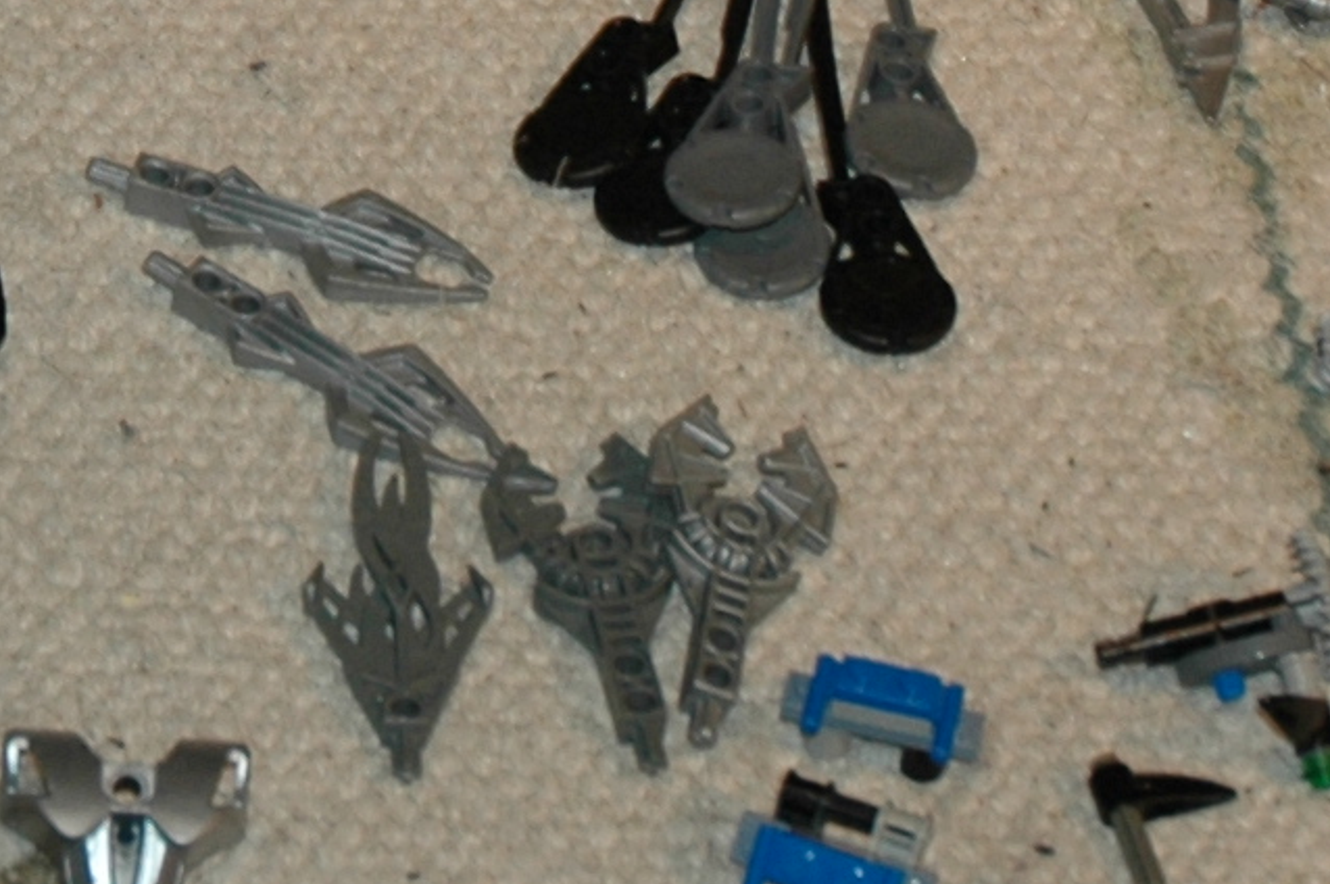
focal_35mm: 219
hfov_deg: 9.3
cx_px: -75
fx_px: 8096
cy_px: -236
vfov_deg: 6.2
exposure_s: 1/60
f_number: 4
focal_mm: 31
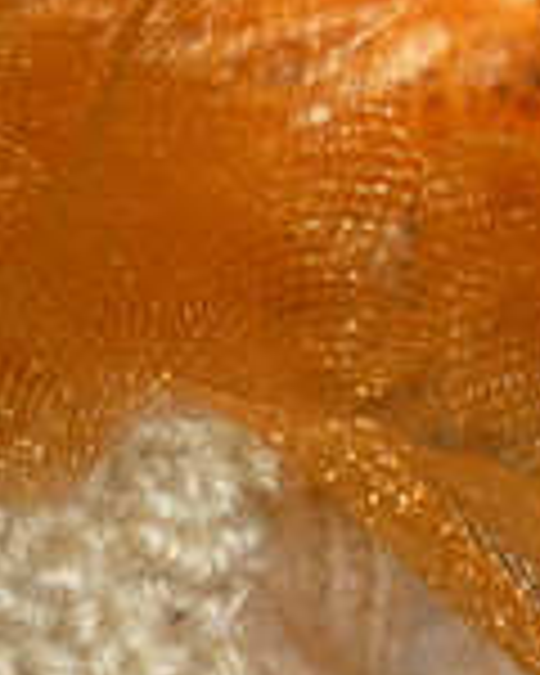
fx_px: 2357
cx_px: 189
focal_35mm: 118
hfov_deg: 13.1
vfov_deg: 16.1
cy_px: 583
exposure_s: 1/30
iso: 100
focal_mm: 5.5
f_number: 2.8
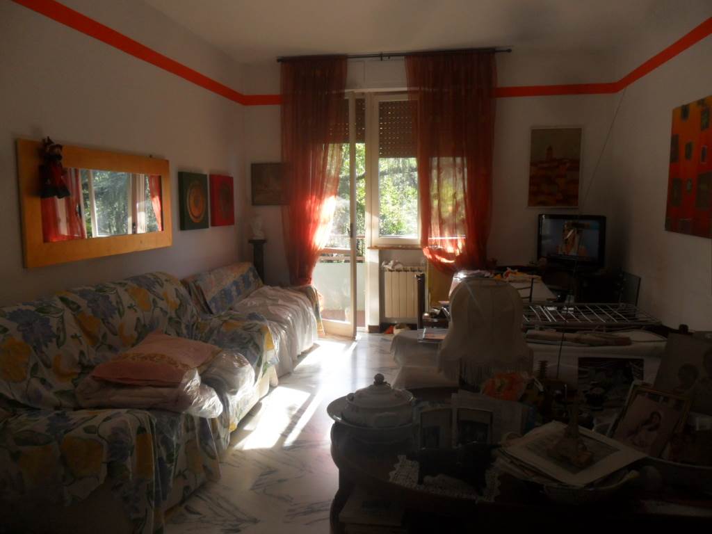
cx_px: 356
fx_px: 555
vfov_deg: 51.4
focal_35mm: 27
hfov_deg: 65.3
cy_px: 267
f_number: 3.5
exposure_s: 1/90
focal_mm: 4.9
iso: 100
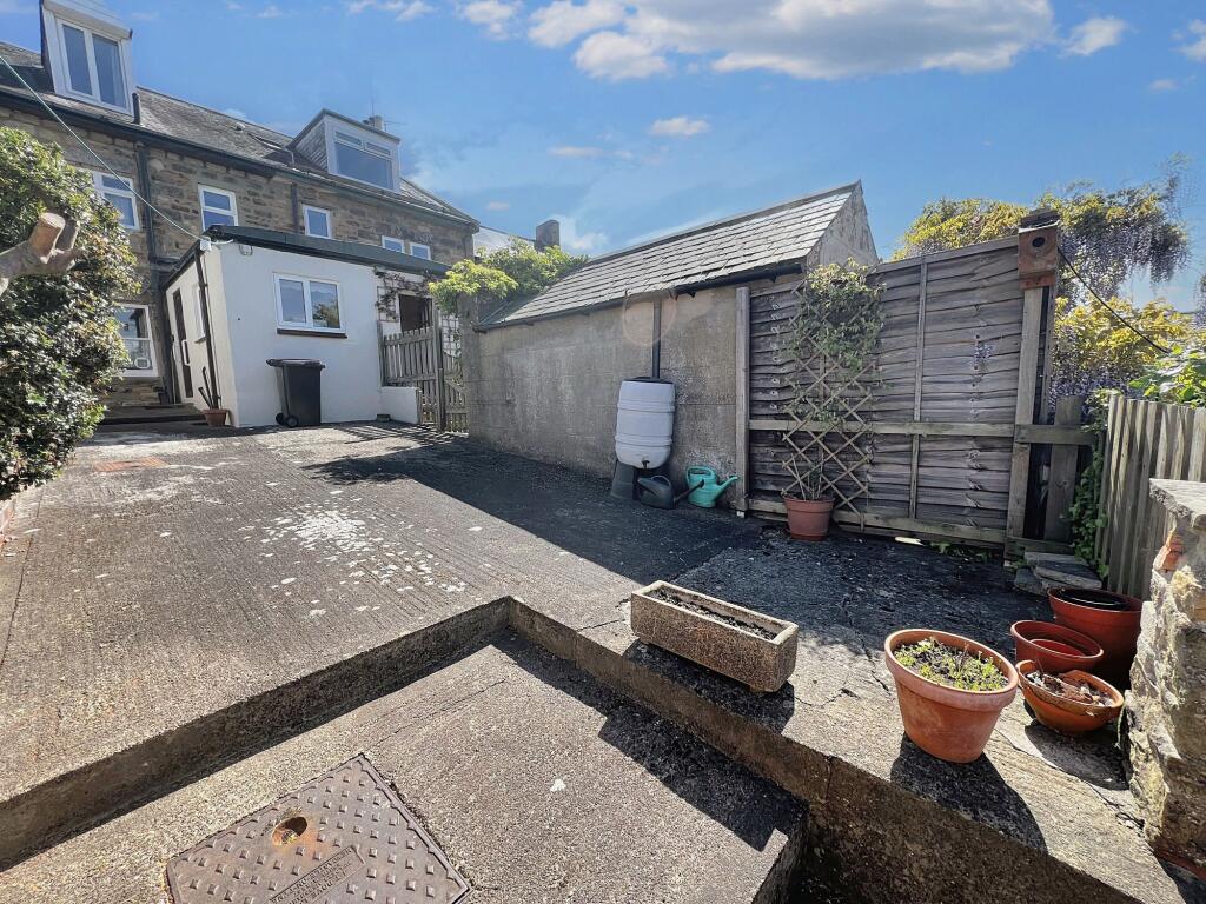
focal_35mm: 13
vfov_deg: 89.9
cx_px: 603
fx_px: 453
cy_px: 452
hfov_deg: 106.2
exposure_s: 1/457
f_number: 1.8
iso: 32
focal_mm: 1.6
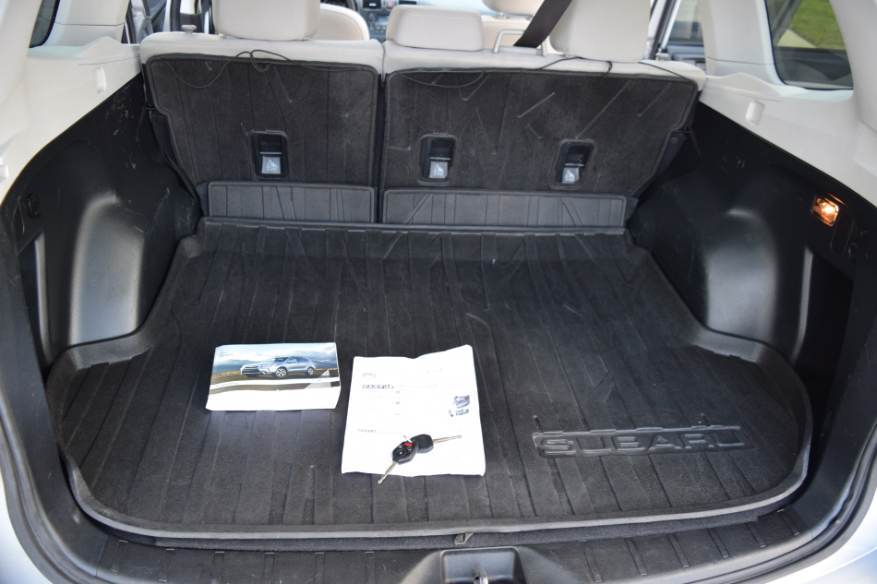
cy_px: 292
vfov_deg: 47.9
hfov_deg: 67.4
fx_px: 658
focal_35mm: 27
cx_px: 438
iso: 400
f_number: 4.5
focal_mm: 18
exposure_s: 1/80
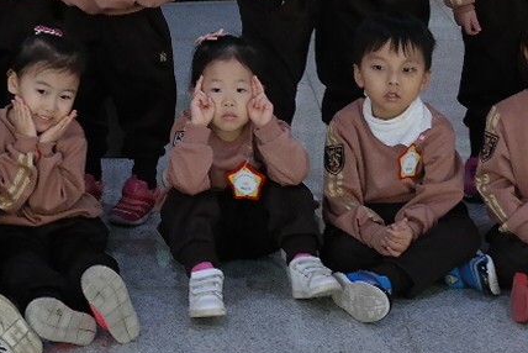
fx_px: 1776
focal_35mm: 121
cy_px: -147
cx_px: 154
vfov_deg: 11.0
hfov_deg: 16.8
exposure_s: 1/40
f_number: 3.5
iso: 800
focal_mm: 20
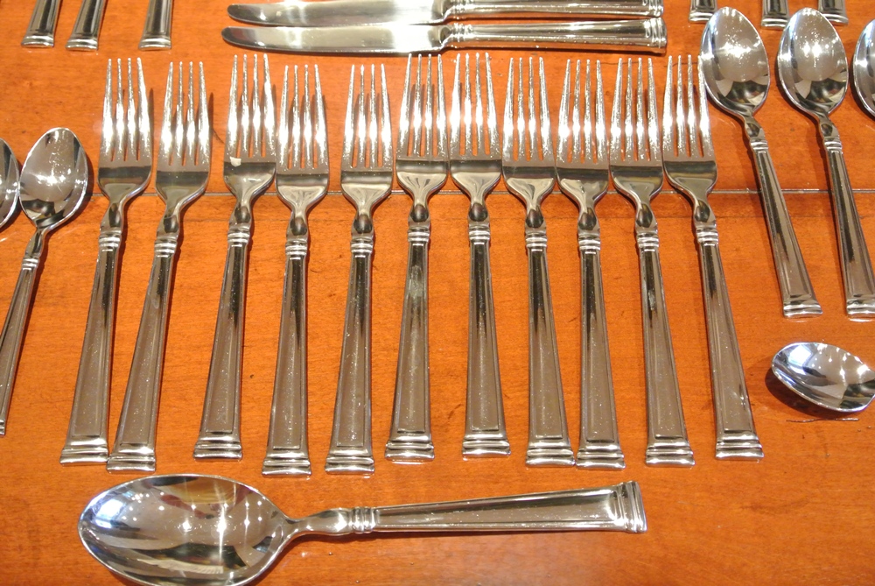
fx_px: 1071
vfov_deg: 30.6
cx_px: 438
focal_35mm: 44
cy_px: 293
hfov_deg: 44.5
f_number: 4.2
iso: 2200
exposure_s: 1/30
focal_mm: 16.3
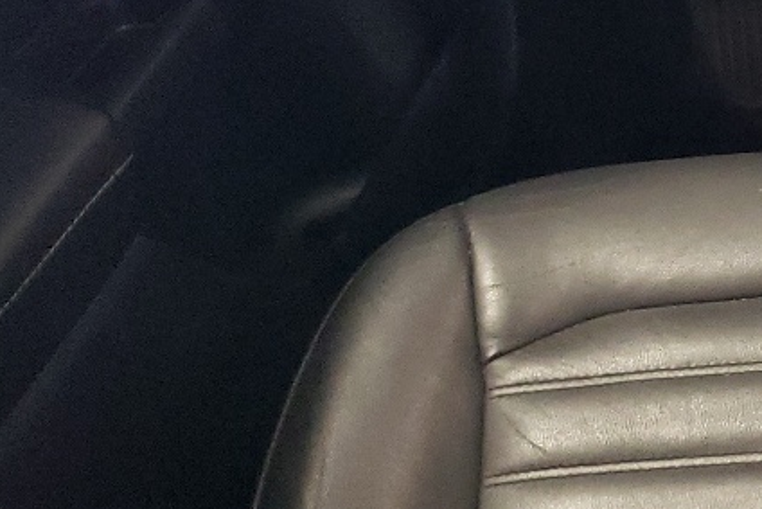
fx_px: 2160
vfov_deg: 13.4
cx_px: 1391
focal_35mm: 102
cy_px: 176
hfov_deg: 16.5
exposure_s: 1/24
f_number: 1.5
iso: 385
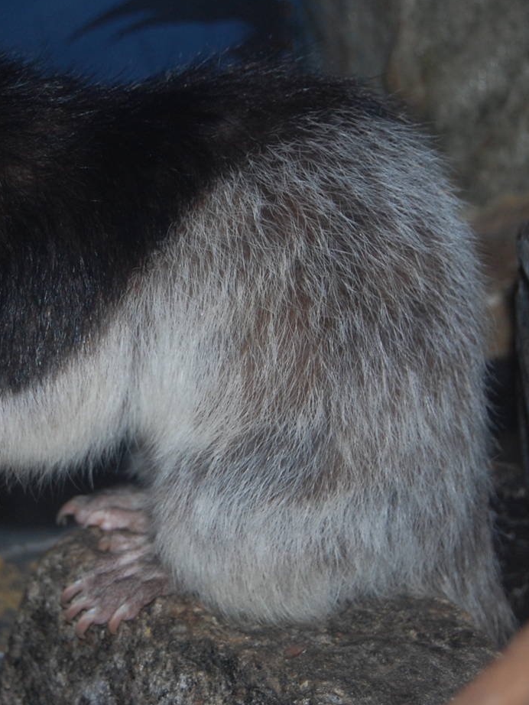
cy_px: 317
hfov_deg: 14.7
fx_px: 2037
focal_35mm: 100
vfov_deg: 19.6
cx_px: 95
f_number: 5
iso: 400
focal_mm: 40
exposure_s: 1/60
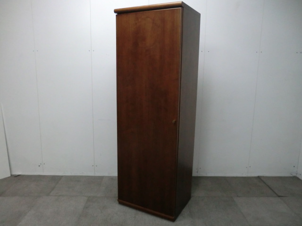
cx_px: 151
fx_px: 236
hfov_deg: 65.3
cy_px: 113
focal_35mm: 27
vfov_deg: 51.4
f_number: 3.2
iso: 400
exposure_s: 1/60
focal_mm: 4.9
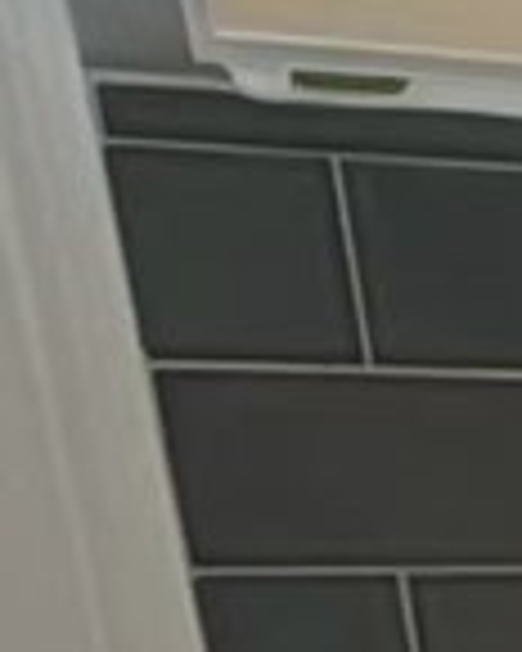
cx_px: 1557
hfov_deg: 10.1
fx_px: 2182
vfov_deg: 14.3
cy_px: 1291
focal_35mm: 113
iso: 80
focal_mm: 2.22
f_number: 2.2
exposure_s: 1/120
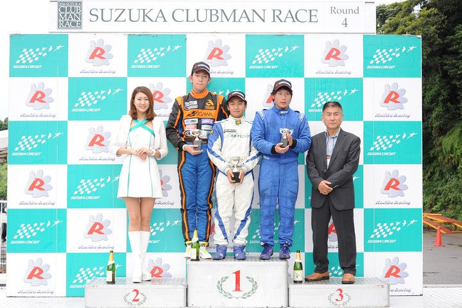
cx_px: 231
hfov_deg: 36.2
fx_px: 706
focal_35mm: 55
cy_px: 154
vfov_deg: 24.6
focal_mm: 55
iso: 800
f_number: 5.6
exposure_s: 1/250
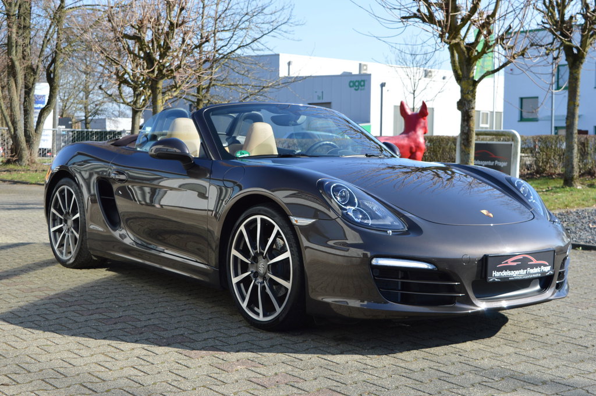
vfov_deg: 25.7
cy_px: 198
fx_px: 868
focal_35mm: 52
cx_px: 298
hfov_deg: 37.9
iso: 100
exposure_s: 1/200
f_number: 7.1
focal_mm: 35
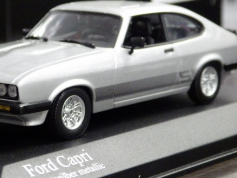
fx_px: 1028
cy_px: 59
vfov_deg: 9.9
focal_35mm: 150
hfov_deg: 13.1
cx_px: 83
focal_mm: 18.4
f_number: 4.6
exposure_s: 1/30
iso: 1250
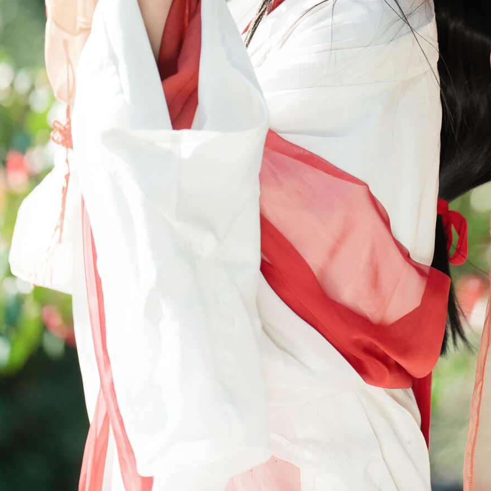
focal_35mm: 311
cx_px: 326
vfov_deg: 5.6
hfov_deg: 5.6
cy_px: 45
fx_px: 4991
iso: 160
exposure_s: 1/400
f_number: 2.8
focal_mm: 180
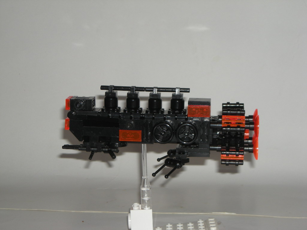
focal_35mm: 105
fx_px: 931
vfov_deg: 14.1
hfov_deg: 18.7
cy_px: 115
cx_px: 154
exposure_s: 1/60
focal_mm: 17.1
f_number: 4.7
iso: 50
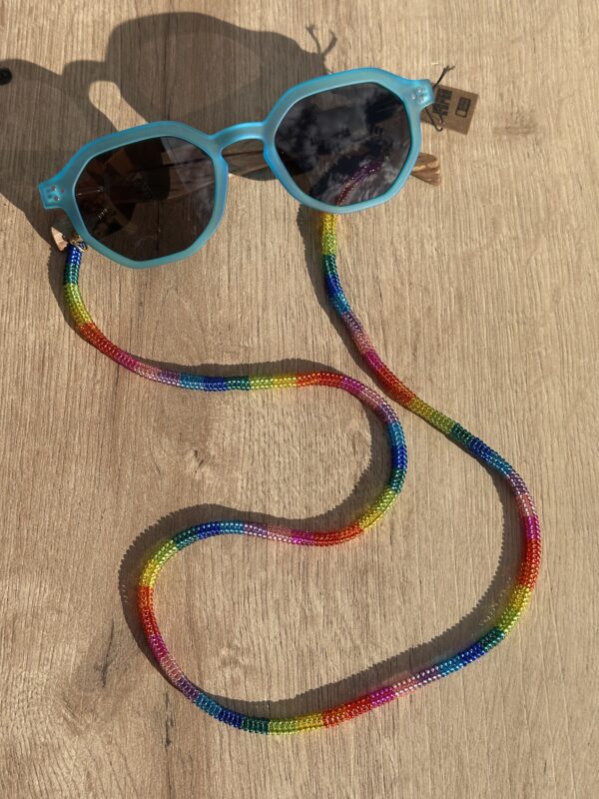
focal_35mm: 48
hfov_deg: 30.3
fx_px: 1107
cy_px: 400
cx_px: 300
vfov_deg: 39.7
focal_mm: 6.86
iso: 64
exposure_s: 1/5000
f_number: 1.78
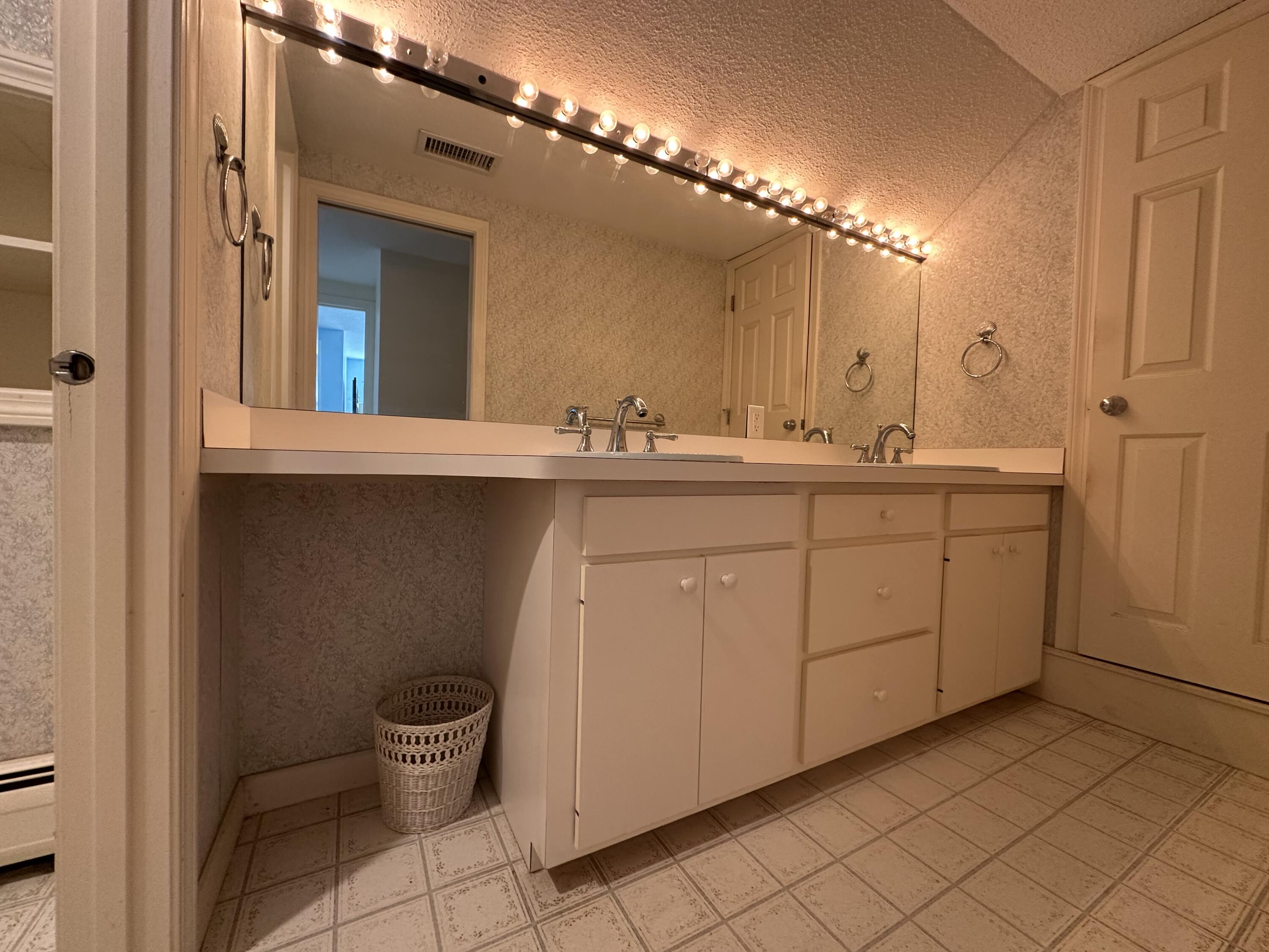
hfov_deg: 102.1
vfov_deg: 85.7
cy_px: 476
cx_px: 634
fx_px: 513
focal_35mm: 14
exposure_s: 1/60
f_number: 2.2
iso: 200
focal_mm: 2.22
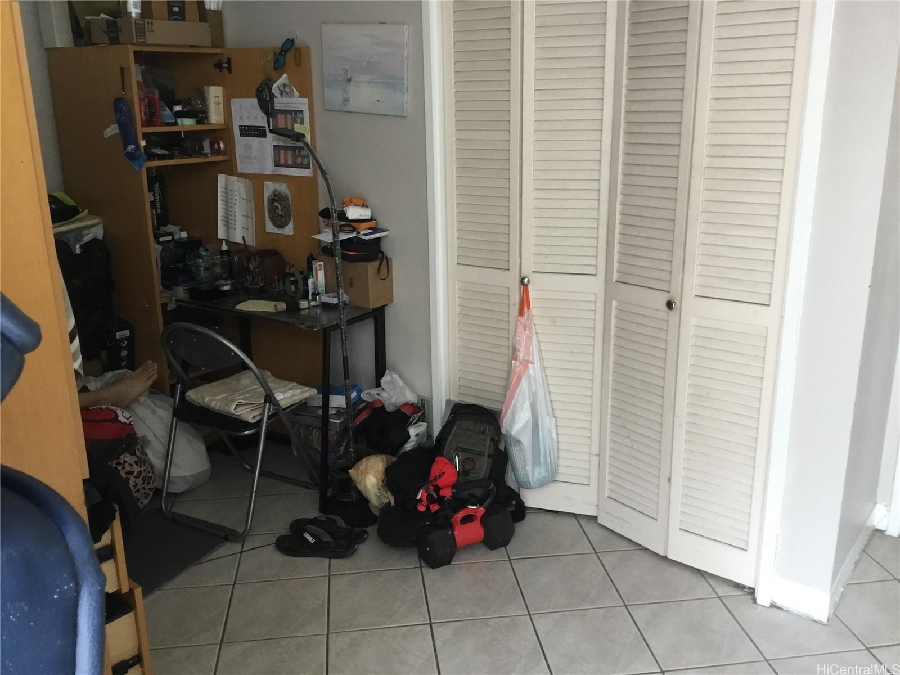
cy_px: 338
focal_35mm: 31
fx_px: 806
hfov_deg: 58.4
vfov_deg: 45.4
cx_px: 450
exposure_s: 1/30
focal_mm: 3.3
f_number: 2.4
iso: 80
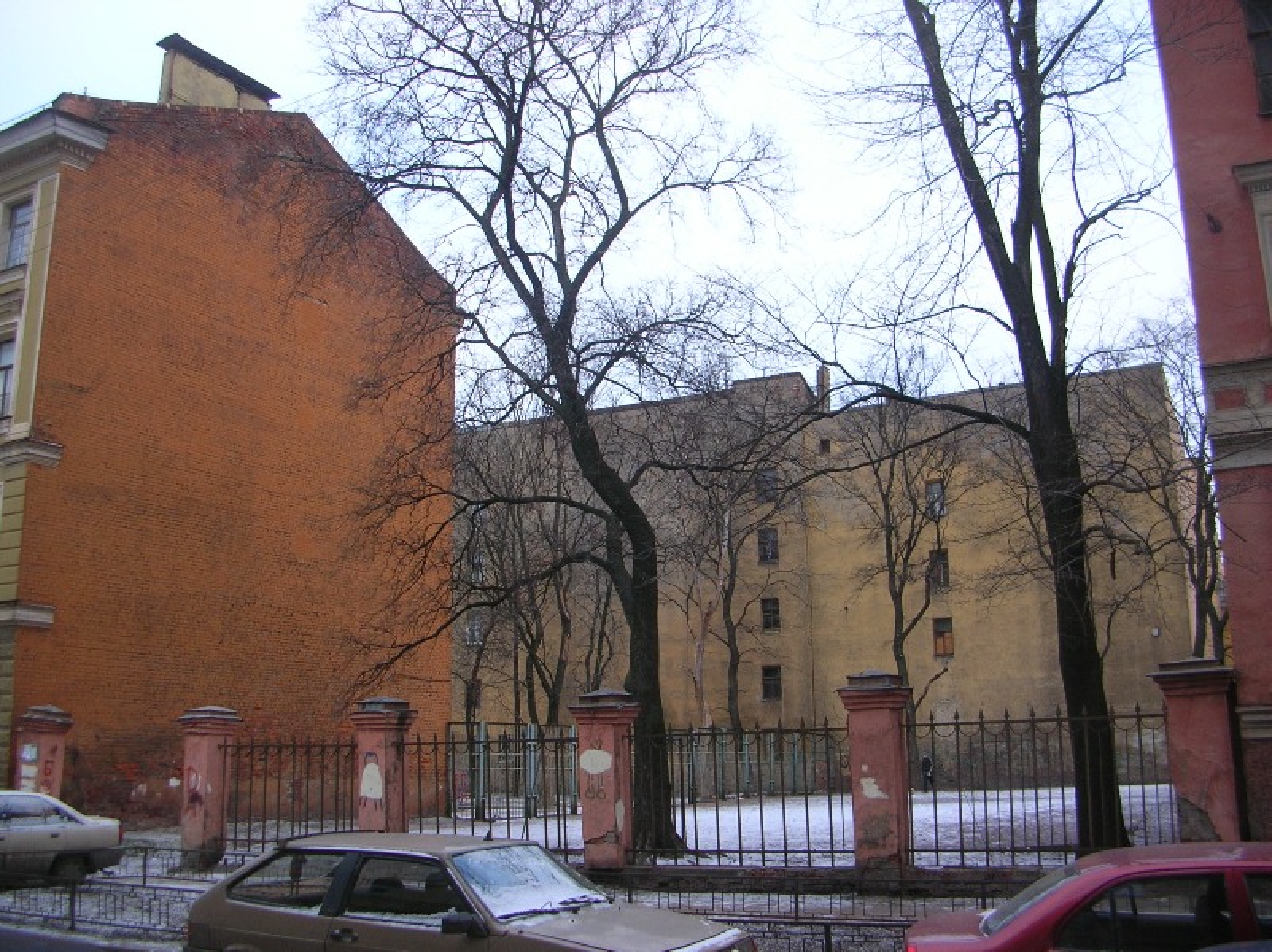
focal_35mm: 35
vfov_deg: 40.7
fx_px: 1285
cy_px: 476
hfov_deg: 52.7
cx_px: 636
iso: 50
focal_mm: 5.8
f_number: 2.8
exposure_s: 1/57.8
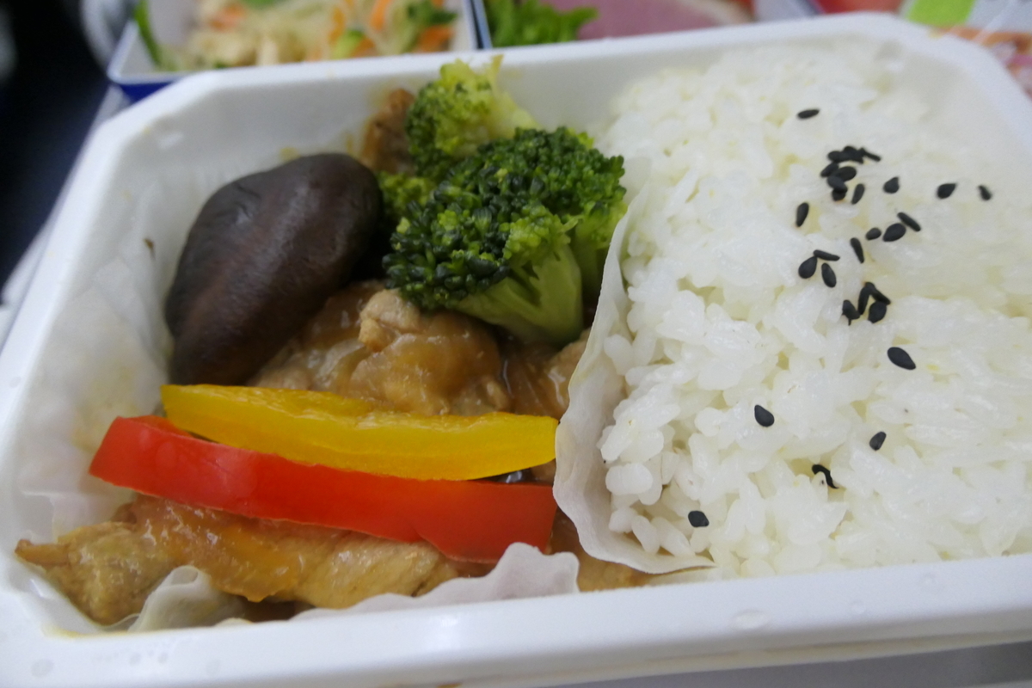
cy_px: 344
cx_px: 516
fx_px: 688
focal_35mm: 24
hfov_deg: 73.7
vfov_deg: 53.1
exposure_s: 1/30
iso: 1600
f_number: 3.3
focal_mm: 8.8
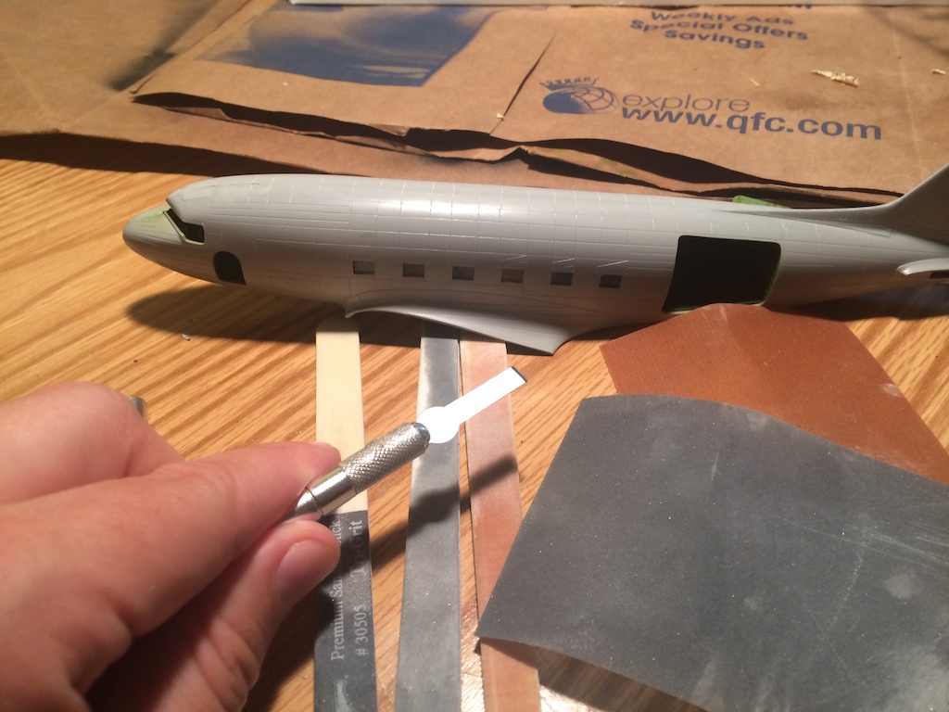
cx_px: 474
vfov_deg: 46.8
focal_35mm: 30
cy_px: 356
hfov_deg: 60.0
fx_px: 822
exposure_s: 1/30
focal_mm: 4.12
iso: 64
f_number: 2.2
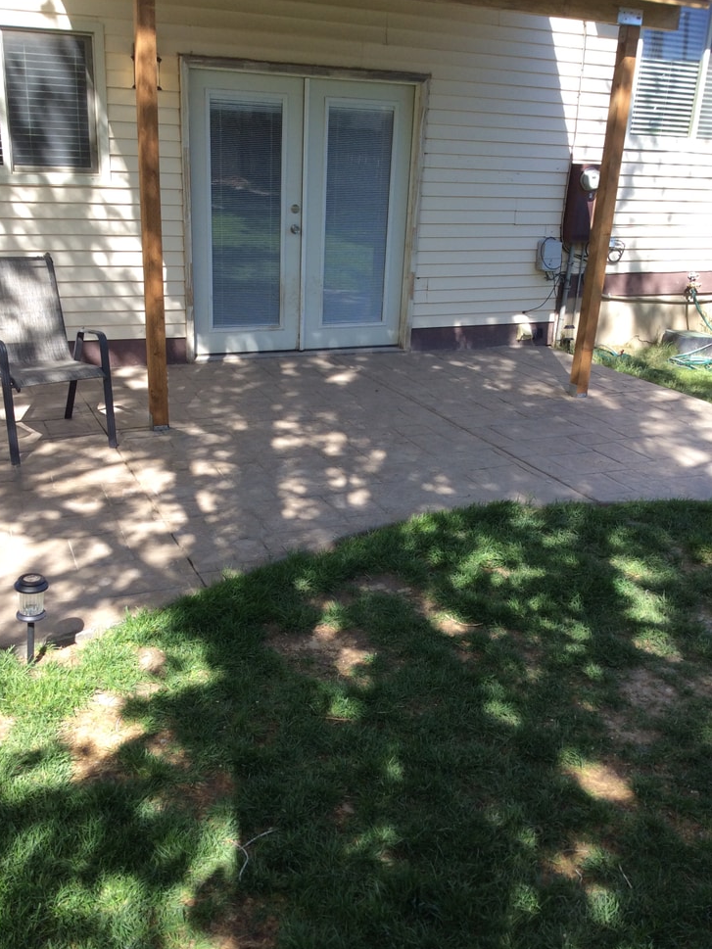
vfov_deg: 53.9
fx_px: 932
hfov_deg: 41.8
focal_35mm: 34
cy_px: 486
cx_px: 347
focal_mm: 3.3
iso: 32
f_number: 2.4
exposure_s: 1/353
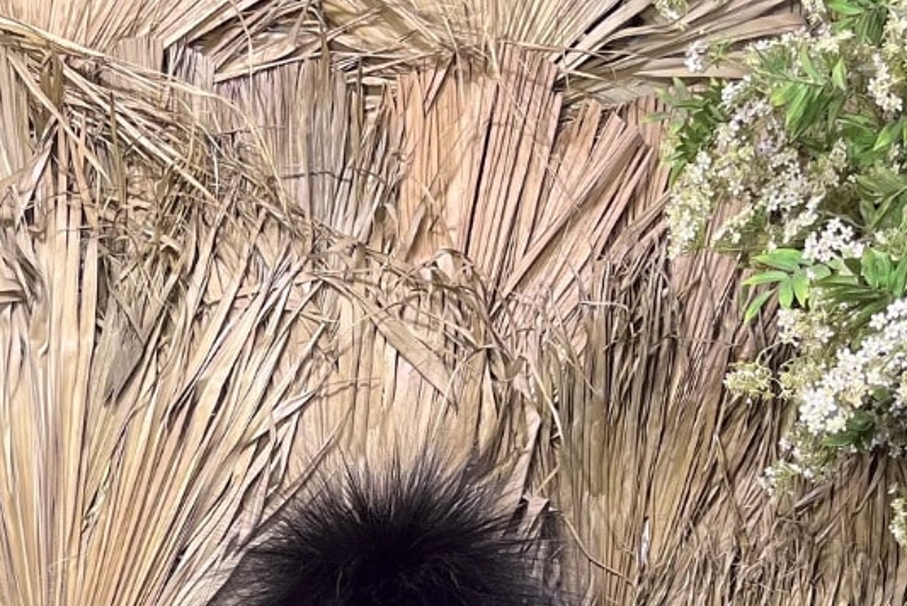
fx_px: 1840
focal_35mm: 73
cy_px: 693
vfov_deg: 17.9
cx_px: 123
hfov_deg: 26.9
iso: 250
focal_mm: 5.1
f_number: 1.6
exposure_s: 1/50
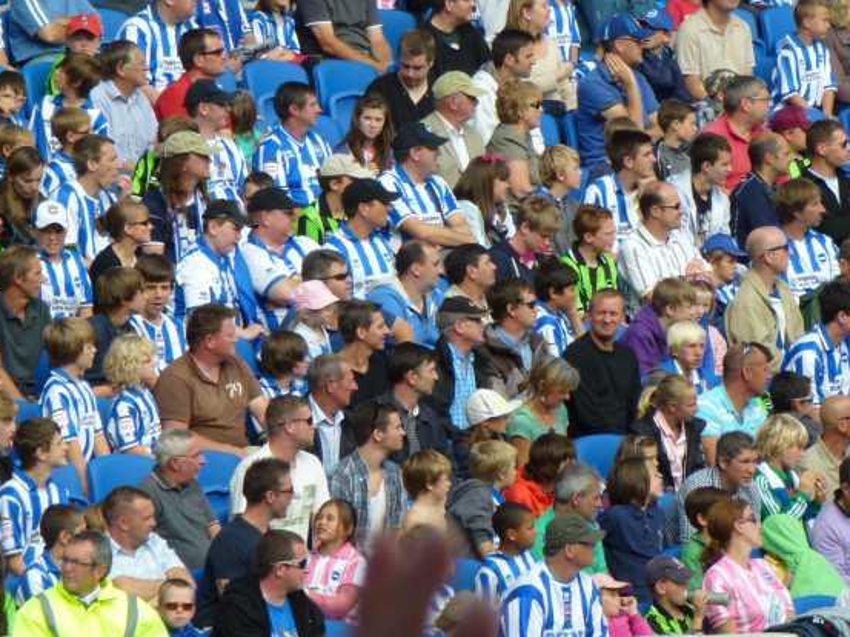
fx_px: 13644
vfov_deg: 2.7
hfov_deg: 3.6
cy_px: 238
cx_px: 604
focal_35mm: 556
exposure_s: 1/200
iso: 100
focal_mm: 68.8
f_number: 5.9
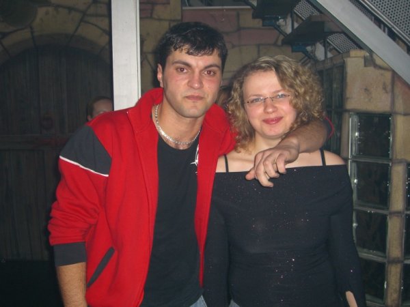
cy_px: 154
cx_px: 205
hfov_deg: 41.2
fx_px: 545
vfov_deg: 31.5
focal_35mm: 46
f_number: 3.1
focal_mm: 9.5
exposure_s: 1/60
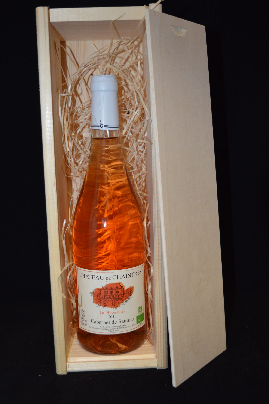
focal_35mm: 42
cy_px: 202
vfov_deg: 46.4
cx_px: 134
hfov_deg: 31.8
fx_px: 472
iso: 1000
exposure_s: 1/60
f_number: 4.2
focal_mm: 28
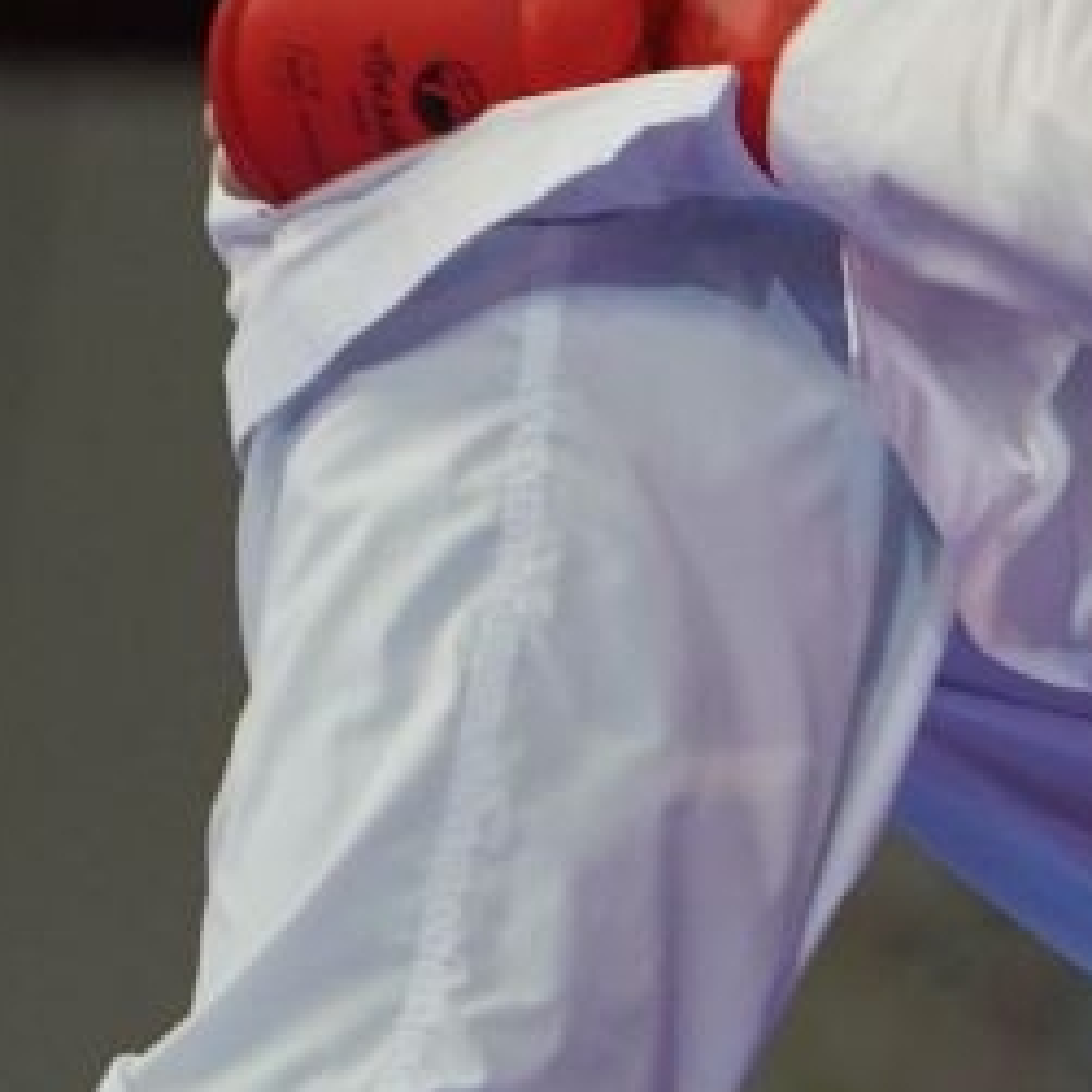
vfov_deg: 1.5
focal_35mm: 1141
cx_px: 1940
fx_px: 40723
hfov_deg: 1.5
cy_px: -1122
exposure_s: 1/1000
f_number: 2.8
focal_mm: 187
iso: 1600
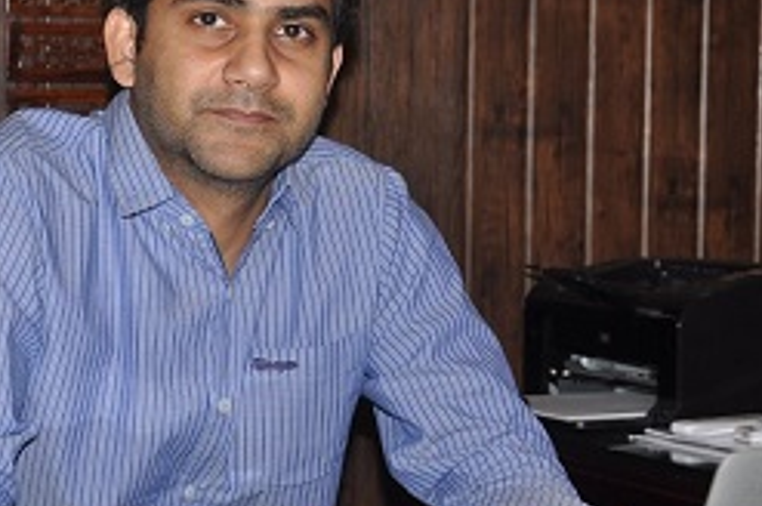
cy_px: 228
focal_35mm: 102
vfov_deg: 13.4
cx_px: 228
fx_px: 2156
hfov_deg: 19.9
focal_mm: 28
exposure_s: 1/60
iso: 200
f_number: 4
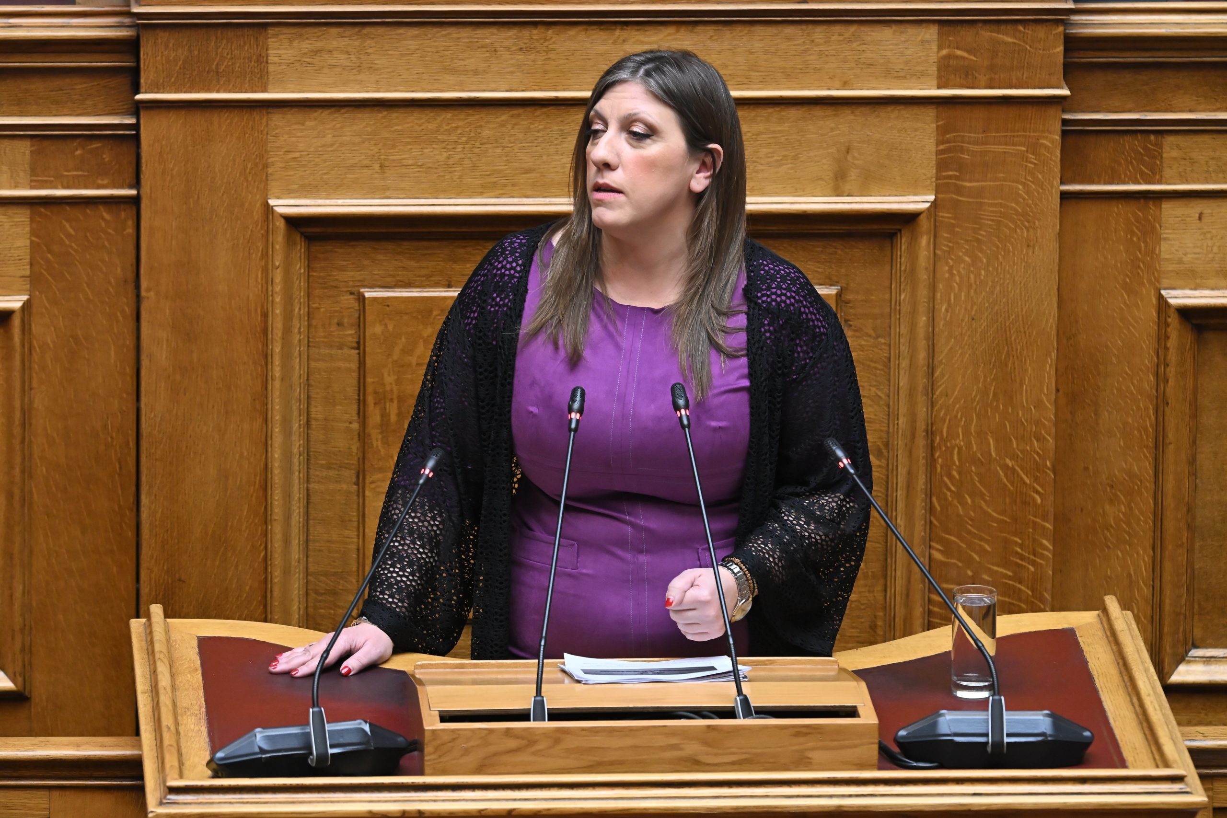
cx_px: 614
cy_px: 409
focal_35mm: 340
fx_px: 11588
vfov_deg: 4.0
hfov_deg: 6.1
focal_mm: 340
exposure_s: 1/250
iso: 4000
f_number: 6
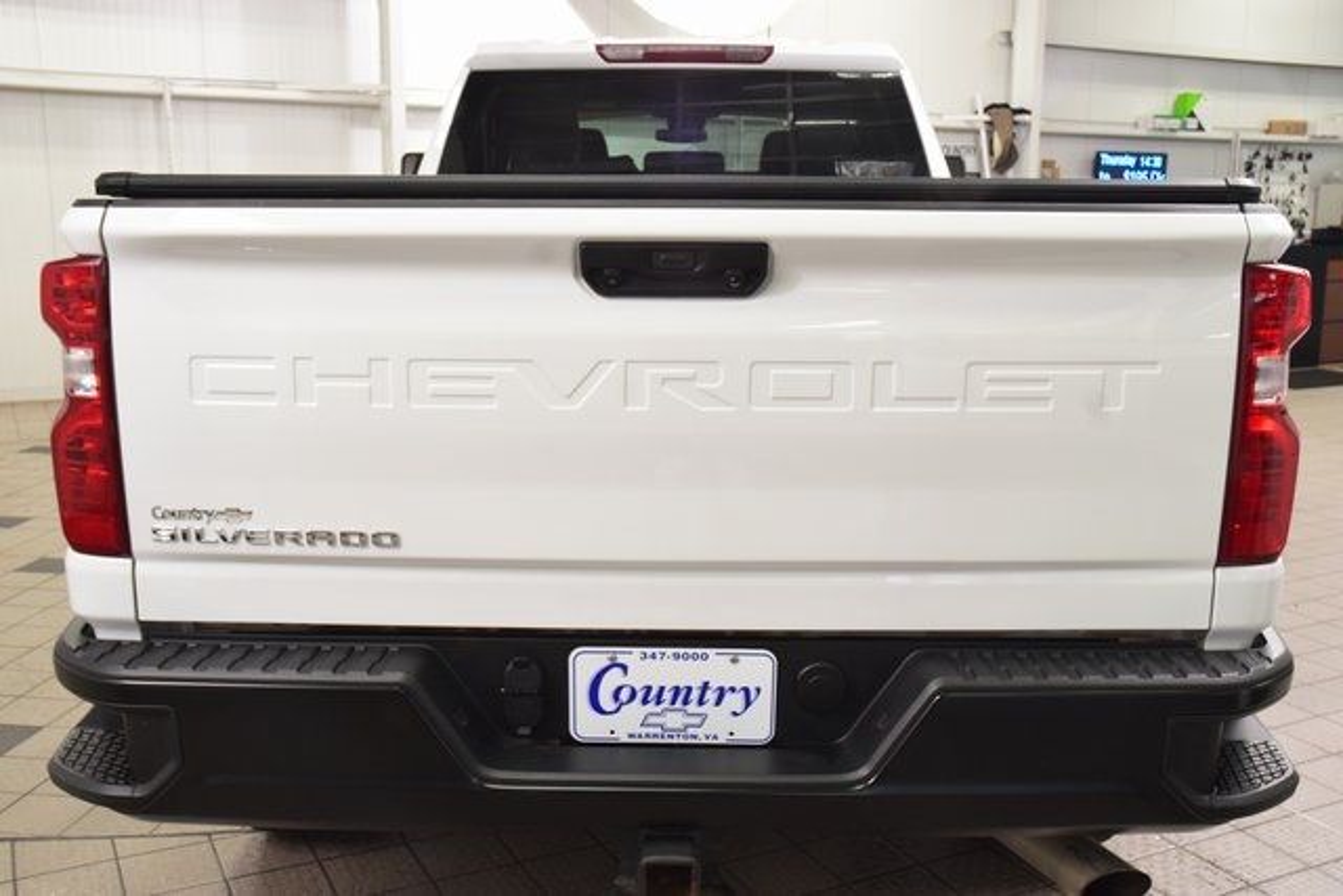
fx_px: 1399
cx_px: 672
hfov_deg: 51.3
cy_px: 448
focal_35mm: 38
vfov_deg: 35.5
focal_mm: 25
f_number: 7.1
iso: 1600
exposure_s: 1/60
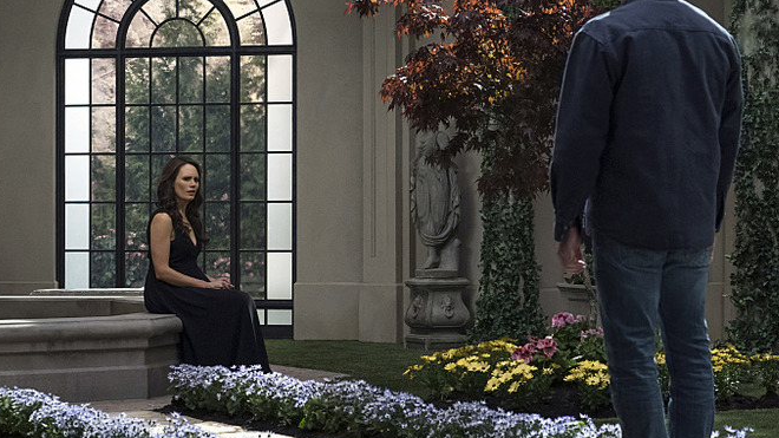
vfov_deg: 11.1
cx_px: 446
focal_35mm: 109
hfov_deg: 19.6
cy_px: 153
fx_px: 2251
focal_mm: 88
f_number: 7.1
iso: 6400
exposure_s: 1/125
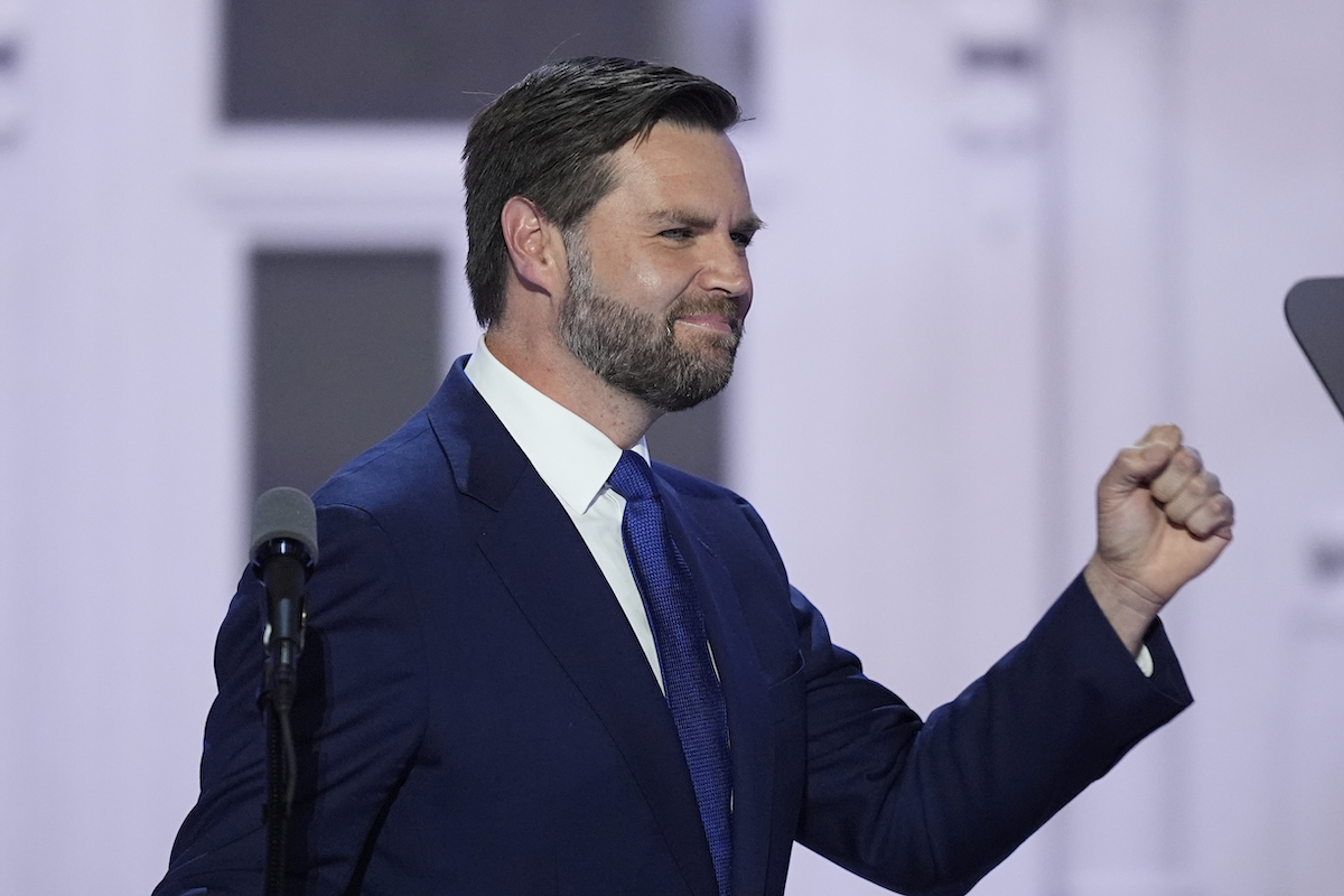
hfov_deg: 2.3
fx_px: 33597
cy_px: 448
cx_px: 672
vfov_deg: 1.5
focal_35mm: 900
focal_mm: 600
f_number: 4
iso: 3200
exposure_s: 1/500
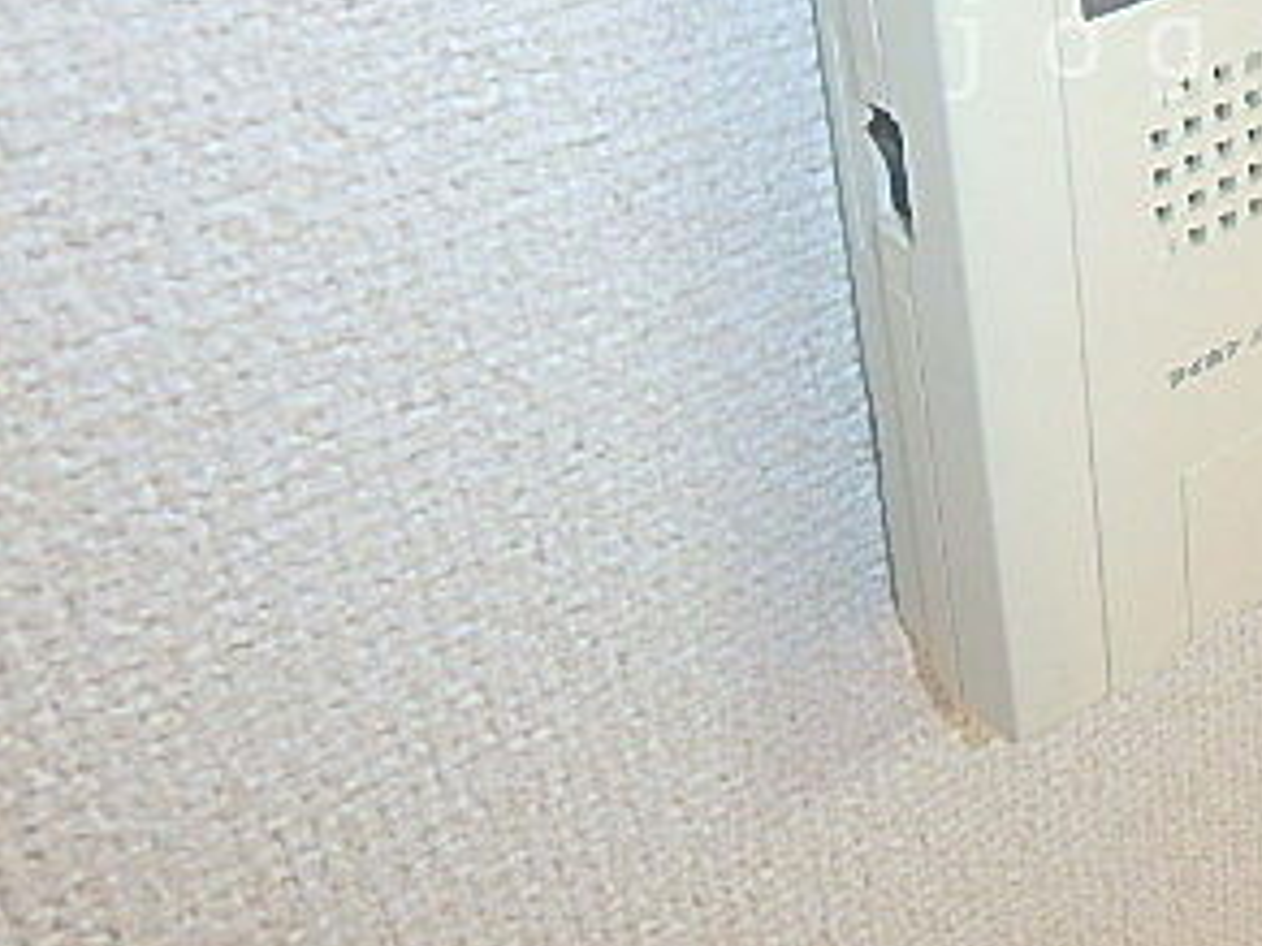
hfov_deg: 37.2
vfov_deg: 29.8
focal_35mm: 46
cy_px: 48
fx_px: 1677
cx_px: 1240
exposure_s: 1/50
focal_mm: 3.7
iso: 200
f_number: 3.5
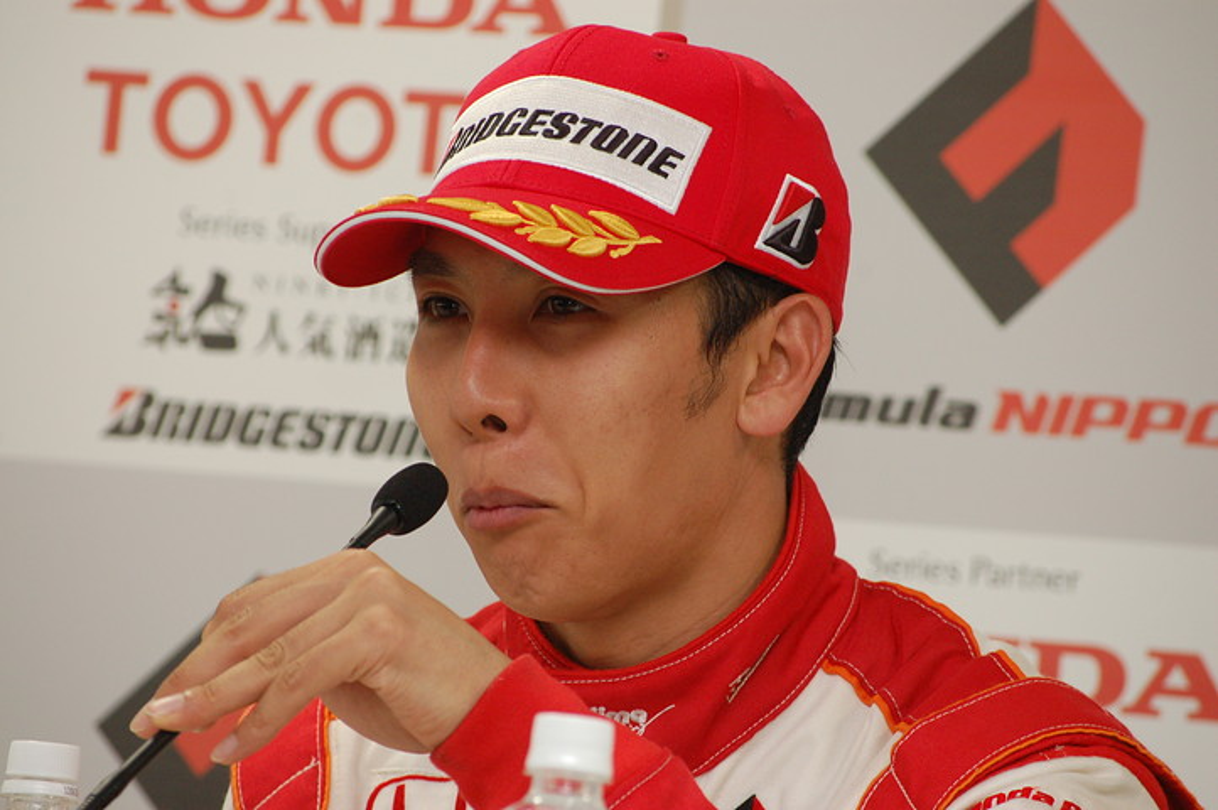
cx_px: 609
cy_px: 405
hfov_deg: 8.6
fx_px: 8112
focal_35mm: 240
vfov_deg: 5.7
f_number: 8
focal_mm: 160
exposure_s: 1/60
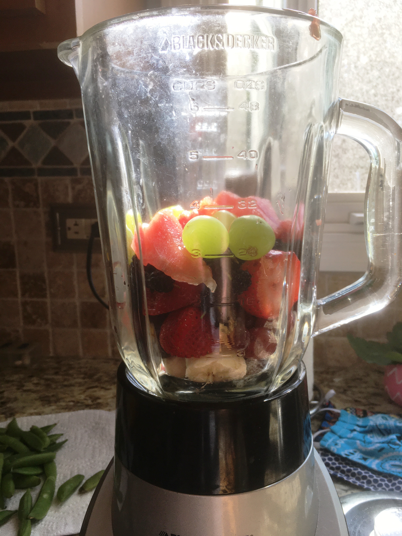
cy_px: 268
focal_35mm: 29
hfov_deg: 48.2
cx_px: 201
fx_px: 449
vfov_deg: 61.7
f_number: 2.2
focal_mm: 4.15
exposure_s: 1/120
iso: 25
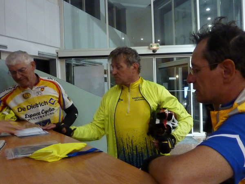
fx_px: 212
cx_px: 122
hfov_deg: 60.0
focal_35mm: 30
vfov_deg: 46.8
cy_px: 92
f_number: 3.3
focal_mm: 4.1
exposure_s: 1/20
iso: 800
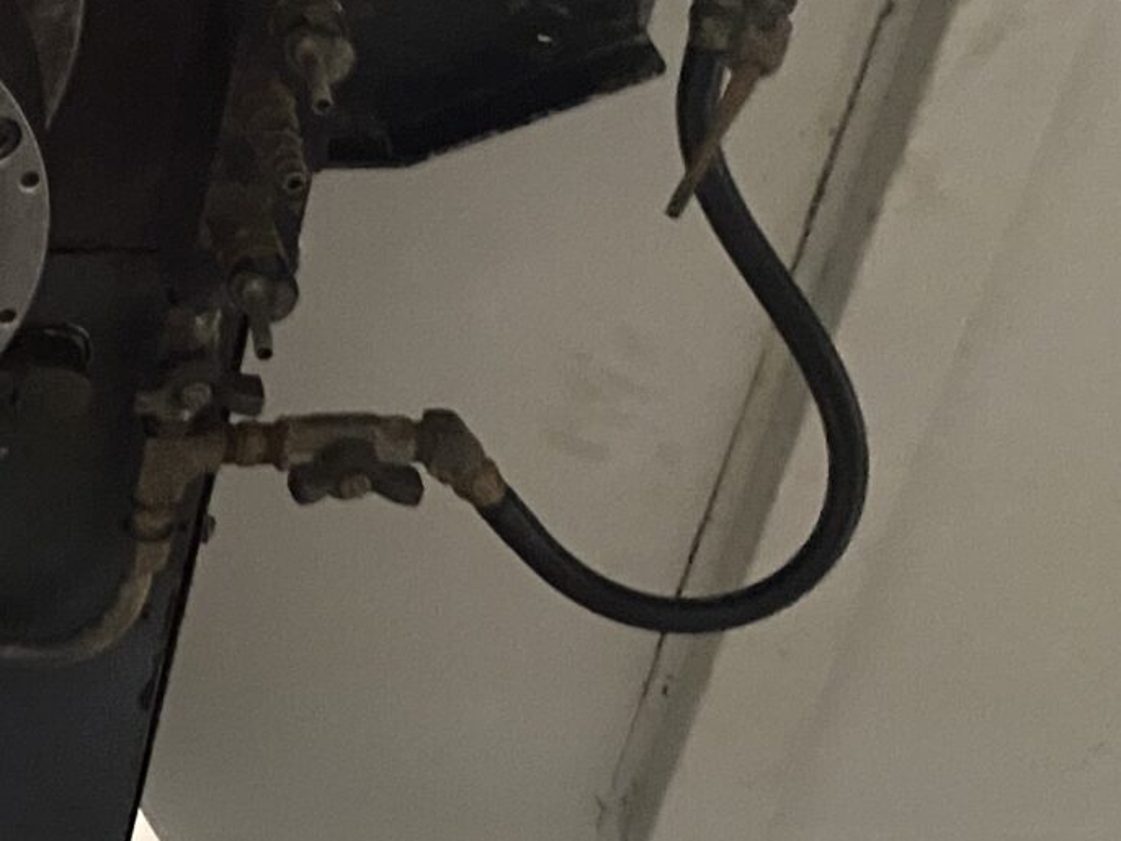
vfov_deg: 14.9
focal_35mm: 97
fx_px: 3142
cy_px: 877
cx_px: -601
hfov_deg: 17.9
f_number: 1.8
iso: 1000
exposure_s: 1/30
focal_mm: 4.25
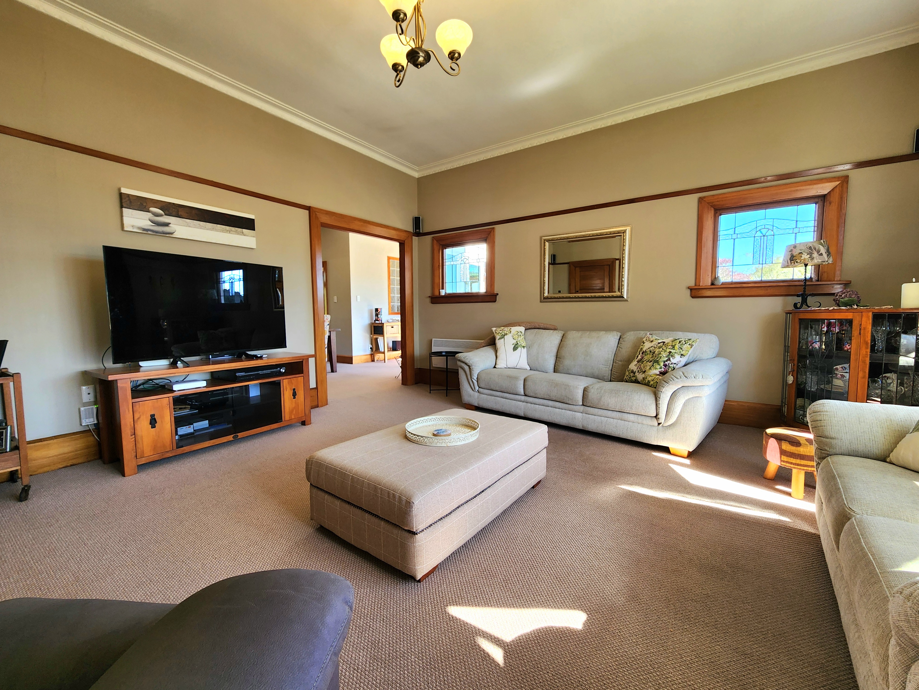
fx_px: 345
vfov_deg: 89.9
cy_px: 345
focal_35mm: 13
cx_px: 460
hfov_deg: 106.2
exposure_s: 1/101
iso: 64
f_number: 2.2
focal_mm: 2.2
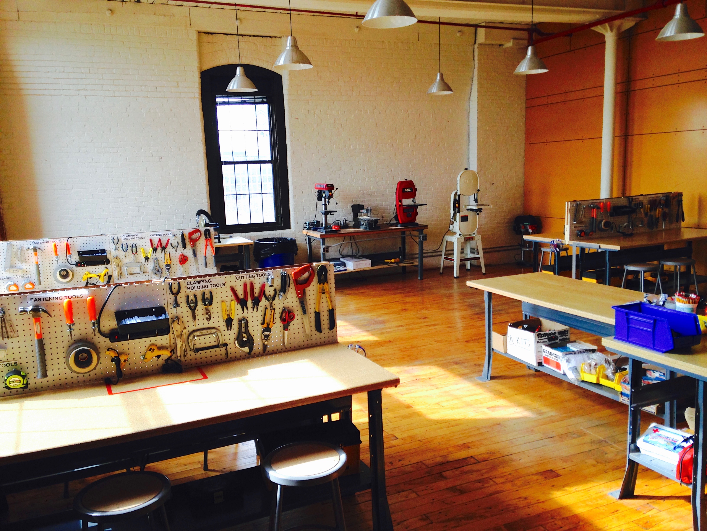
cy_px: 266
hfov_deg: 55.4
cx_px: 354
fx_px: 674
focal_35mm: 33
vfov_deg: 42.9
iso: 50
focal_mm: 4.12
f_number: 2.4
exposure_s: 1/130
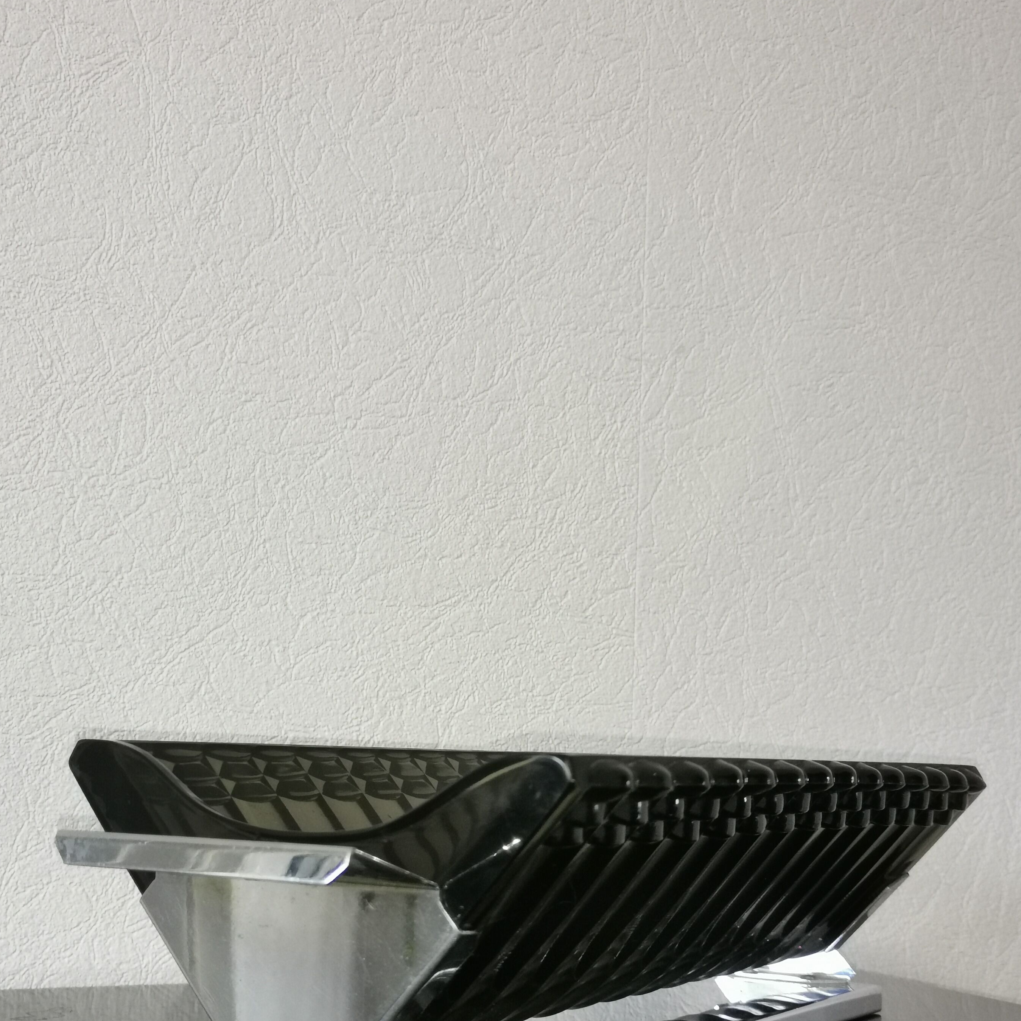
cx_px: 506
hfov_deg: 34.7
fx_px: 1635
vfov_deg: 34.3
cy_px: 685
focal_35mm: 49
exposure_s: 1/50
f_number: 1.8
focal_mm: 5.58
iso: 400
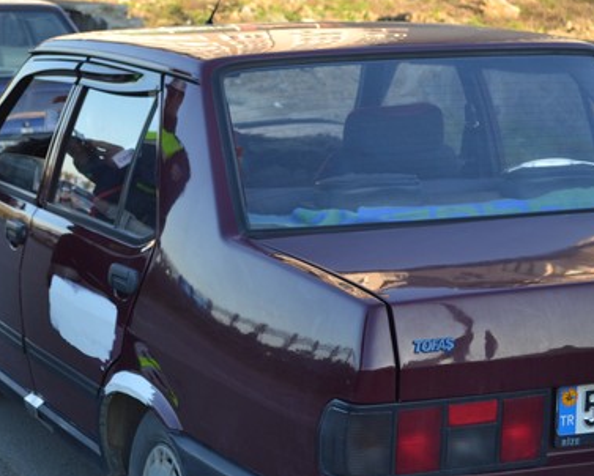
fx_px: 1759
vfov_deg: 15.4
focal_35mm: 100
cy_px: 171
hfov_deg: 19.0
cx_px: 110
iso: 180
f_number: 5.6
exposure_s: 1/125
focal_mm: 40
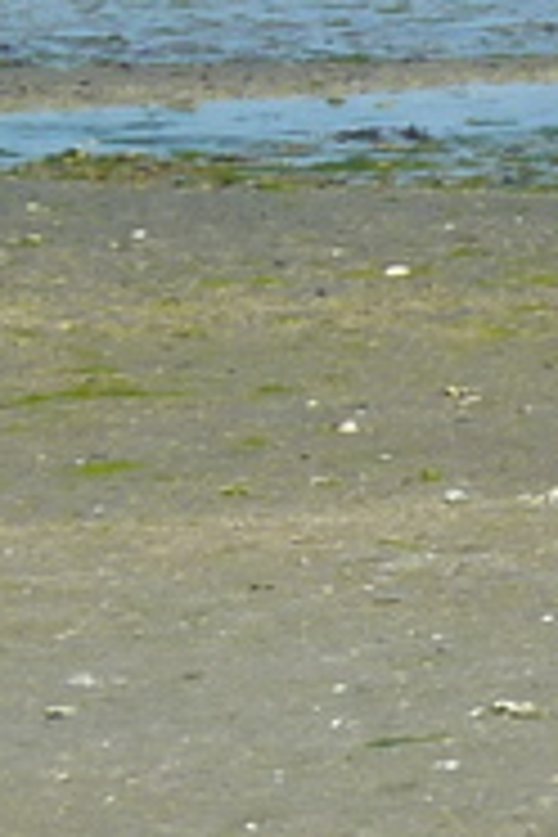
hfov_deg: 1.9
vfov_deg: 3.0
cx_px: 2637
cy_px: -140
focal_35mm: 695
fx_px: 16157
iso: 80
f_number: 5.2
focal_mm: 17.5
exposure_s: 1/320
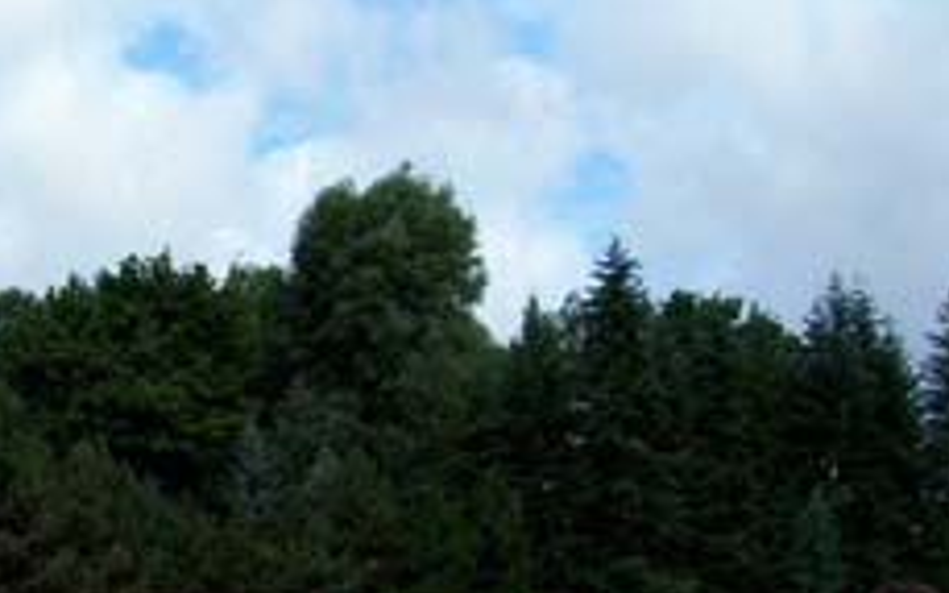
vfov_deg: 17.6
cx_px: 116
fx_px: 1836
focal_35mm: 71
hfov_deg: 28.0
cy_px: 688
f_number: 5.1
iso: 80
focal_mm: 5.6
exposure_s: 1/341
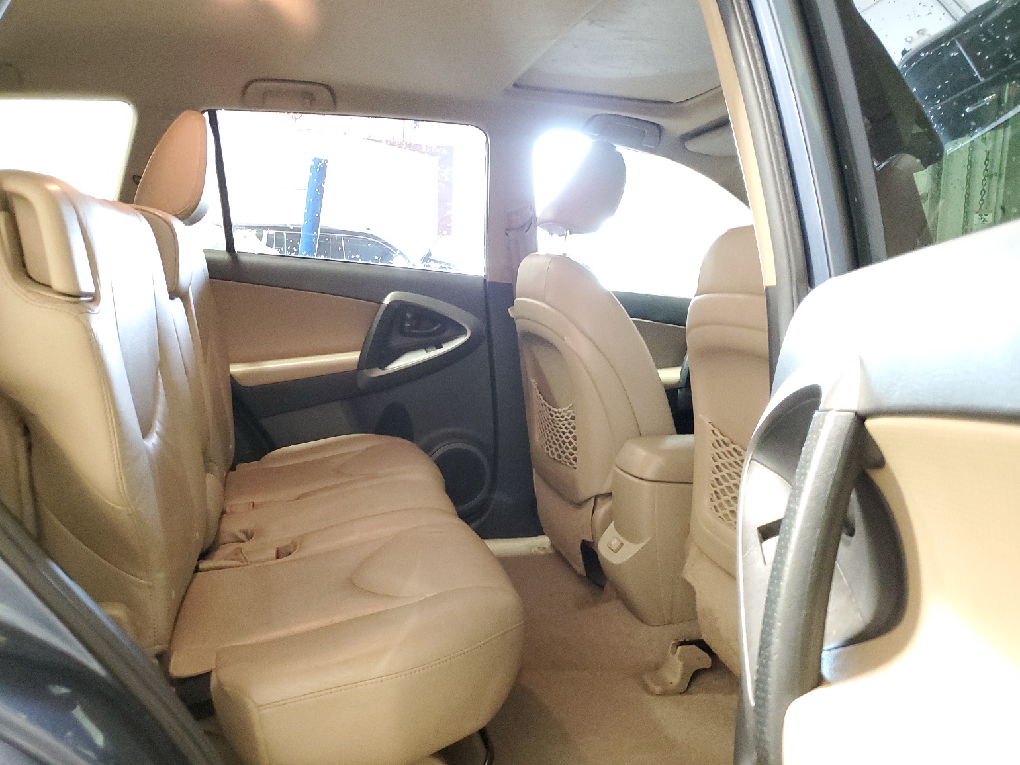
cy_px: 388
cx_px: 505
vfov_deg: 51.4
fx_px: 796
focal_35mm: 27
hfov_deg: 65.3
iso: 567
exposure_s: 1/15
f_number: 1.5
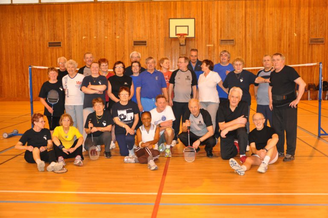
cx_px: 164
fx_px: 409
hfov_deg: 43.7
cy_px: 109
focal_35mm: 45
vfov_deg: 29.8
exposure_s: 1/60
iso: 800
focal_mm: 30
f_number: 4.2
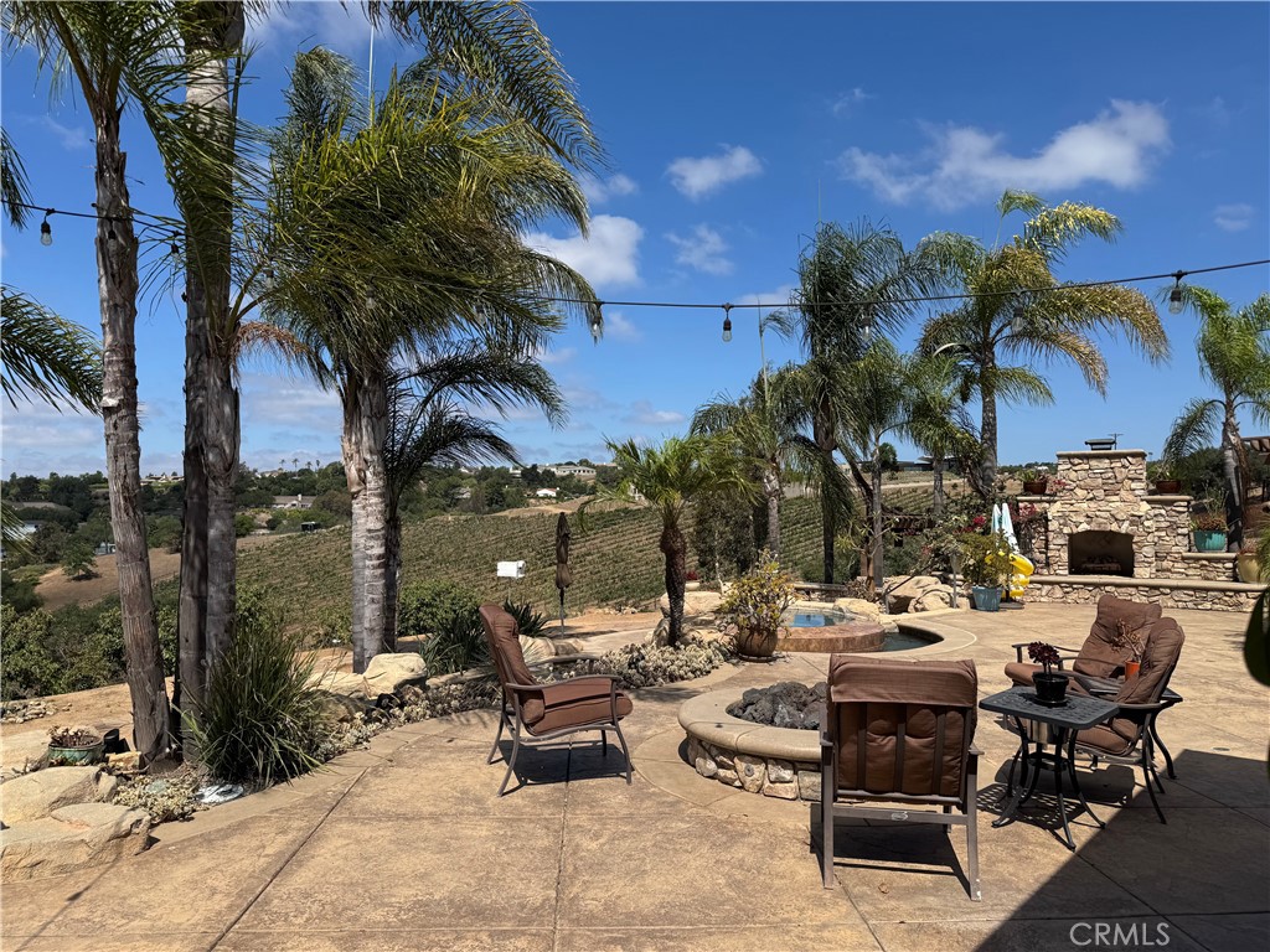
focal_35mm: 24
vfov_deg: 56.8
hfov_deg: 71.6
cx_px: 635
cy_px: 476
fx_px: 881
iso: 80
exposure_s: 1/5348
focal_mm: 6.76
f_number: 1.78
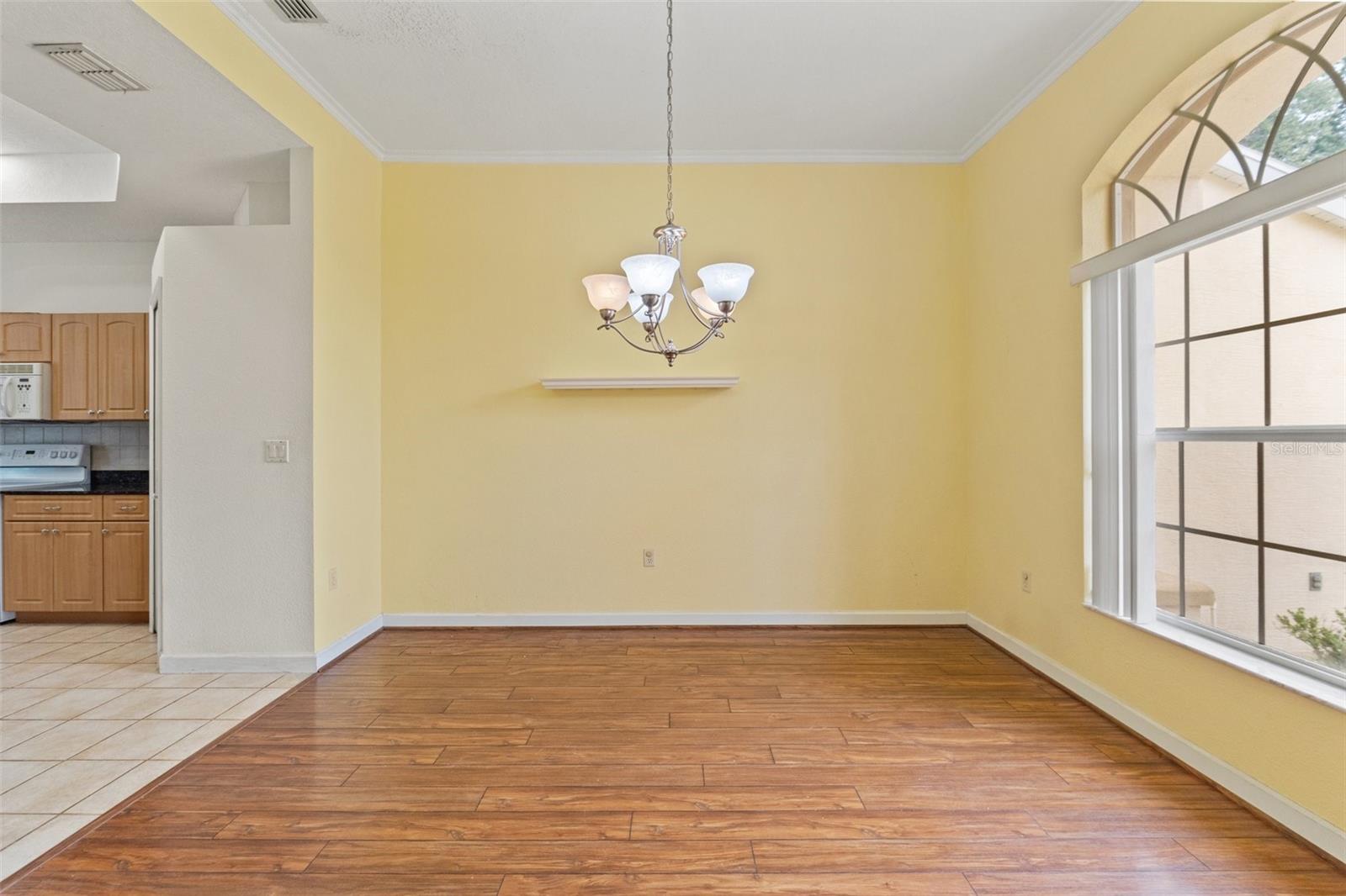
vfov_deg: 77.3
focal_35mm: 15
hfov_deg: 100.4
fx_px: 561
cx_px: 673
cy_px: 448
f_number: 7.1
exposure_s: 1/20
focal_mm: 10
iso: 400
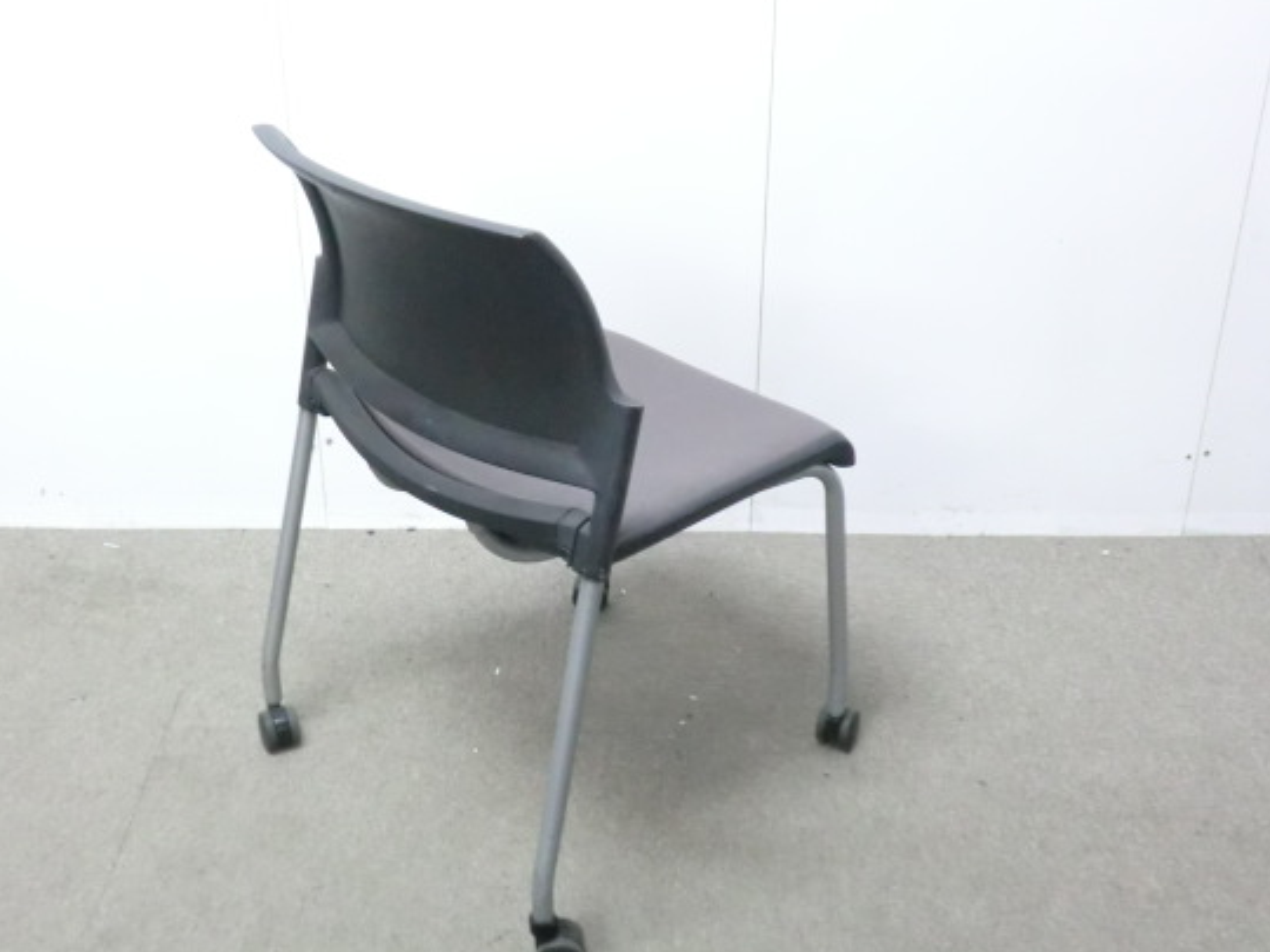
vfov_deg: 32.2
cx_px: 555
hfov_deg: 42.0
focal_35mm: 45
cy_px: 454
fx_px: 1651
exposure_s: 1/25
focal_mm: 6.9
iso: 800
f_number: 3.9
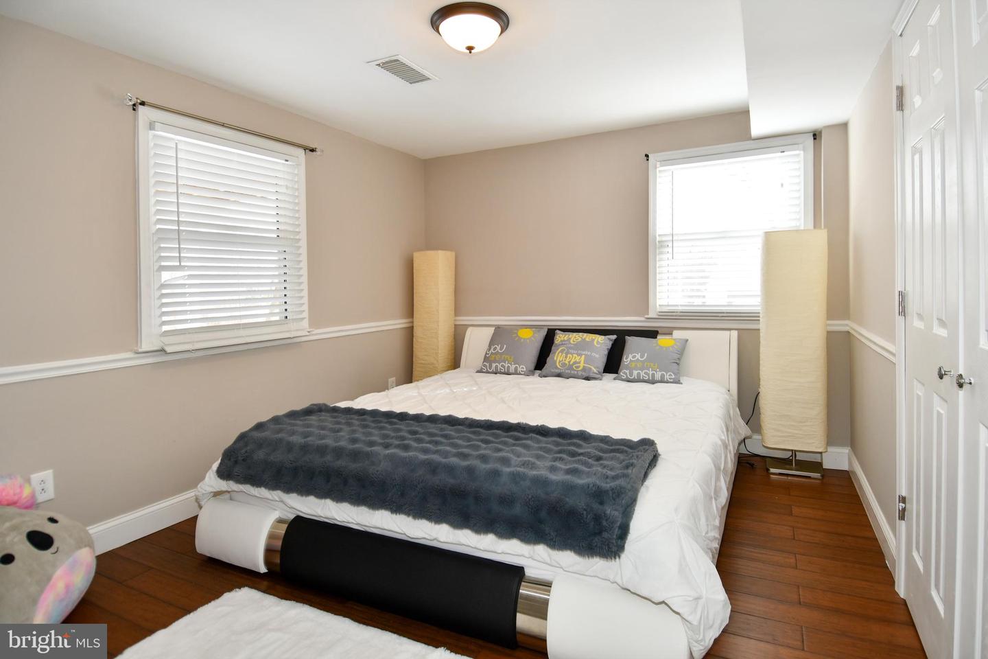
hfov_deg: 90.0
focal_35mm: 18
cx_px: 494
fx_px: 494
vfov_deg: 67.4
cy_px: 330
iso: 200
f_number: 4.5
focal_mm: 12
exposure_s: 1/80
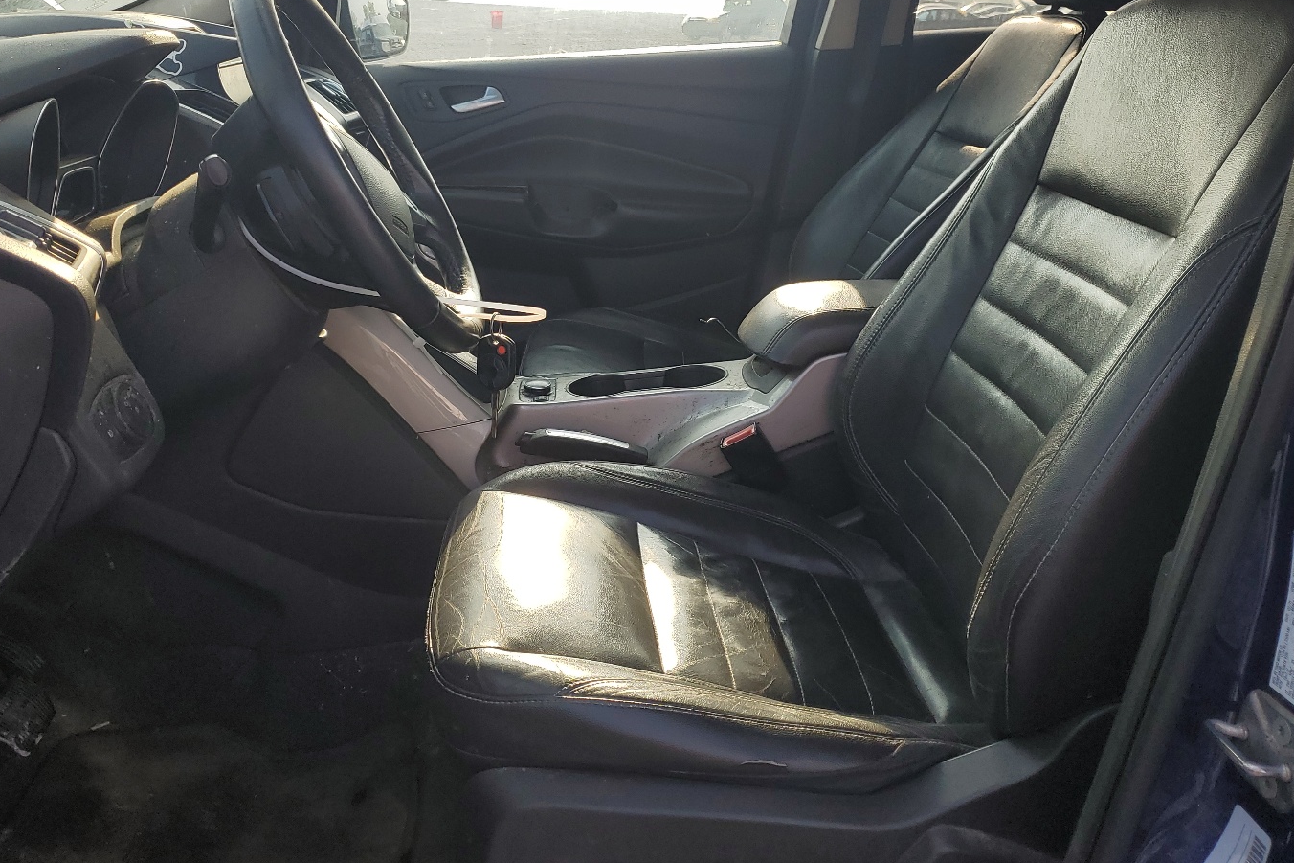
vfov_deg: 41.0
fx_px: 1150
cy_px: 361
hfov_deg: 58.5
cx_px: 568
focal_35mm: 32
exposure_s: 1/909
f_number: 1.5
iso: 50
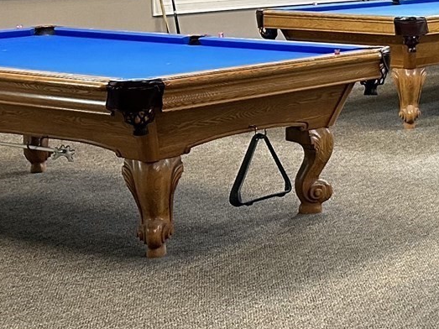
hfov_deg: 18.0
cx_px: 705
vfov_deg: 15.5
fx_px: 1192
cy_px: 18
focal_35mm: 94
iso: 250
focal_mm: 6.86
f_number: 1.78
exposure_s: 1/60
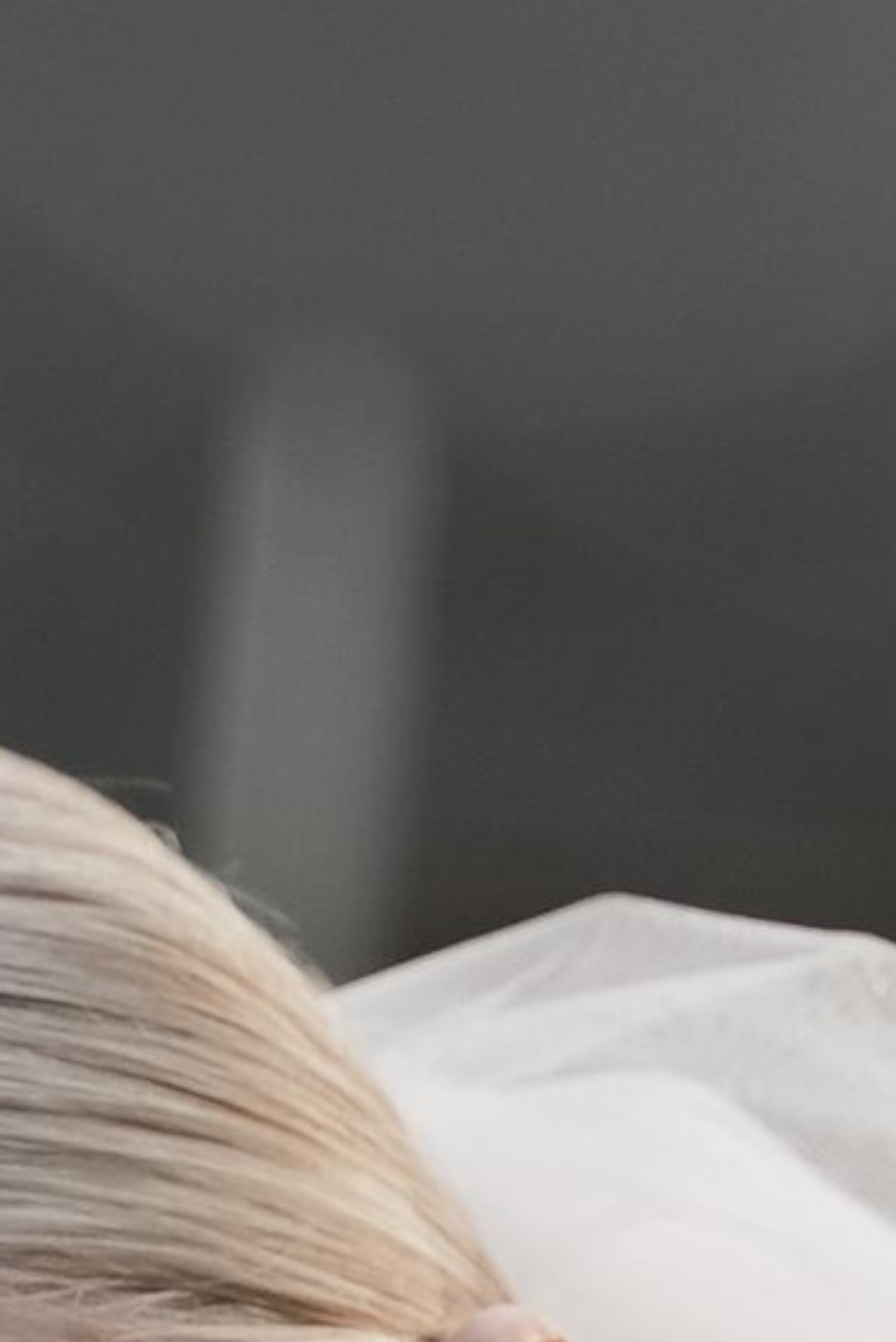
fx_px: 18046
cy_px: 3278
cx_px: 341
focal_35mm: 484
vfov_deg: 4.2
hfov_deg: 2.8
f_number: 2.8
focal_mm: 71
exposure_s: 1/250
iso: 100
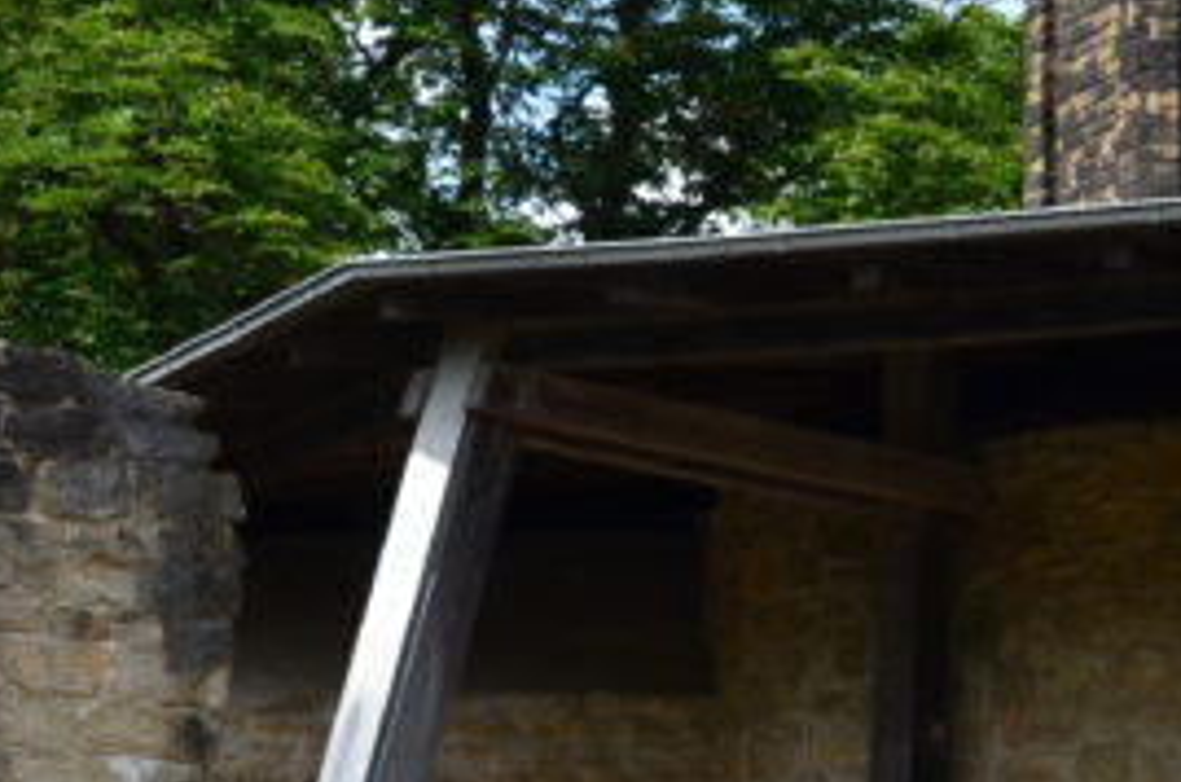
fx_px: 7462
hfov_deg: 9.0
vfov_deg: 6.0
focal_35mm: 228
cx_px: 1146
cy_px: 457
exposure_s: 1/400
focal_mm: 40
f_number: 11
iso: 200
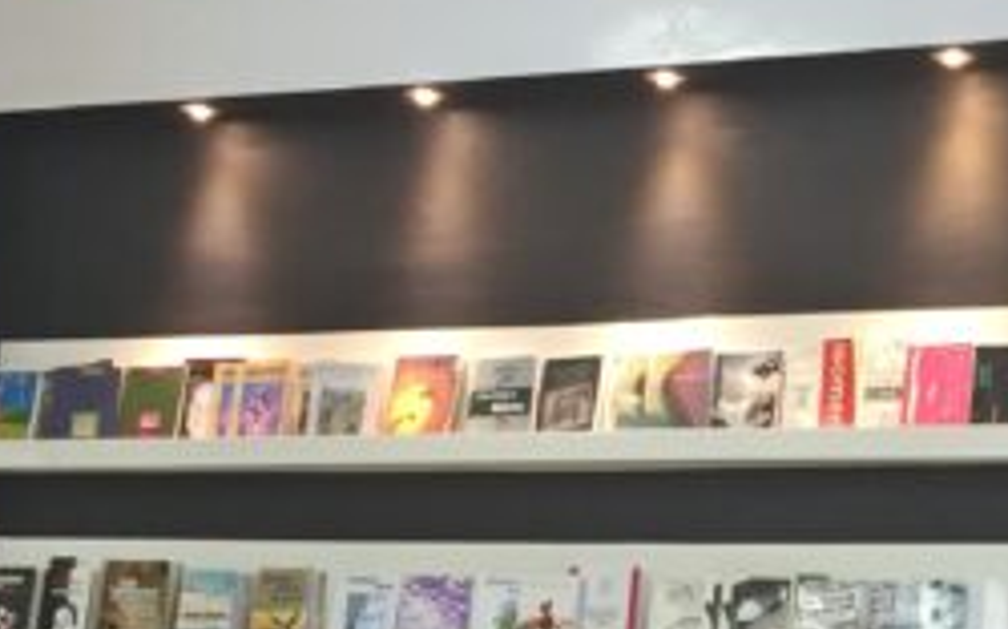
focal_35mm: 64
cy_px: 597
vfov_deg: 19.8
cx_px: 802
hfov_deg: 31.2
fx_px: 1757
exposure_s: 1/30
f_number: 2.2
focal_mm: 4.15
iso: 80
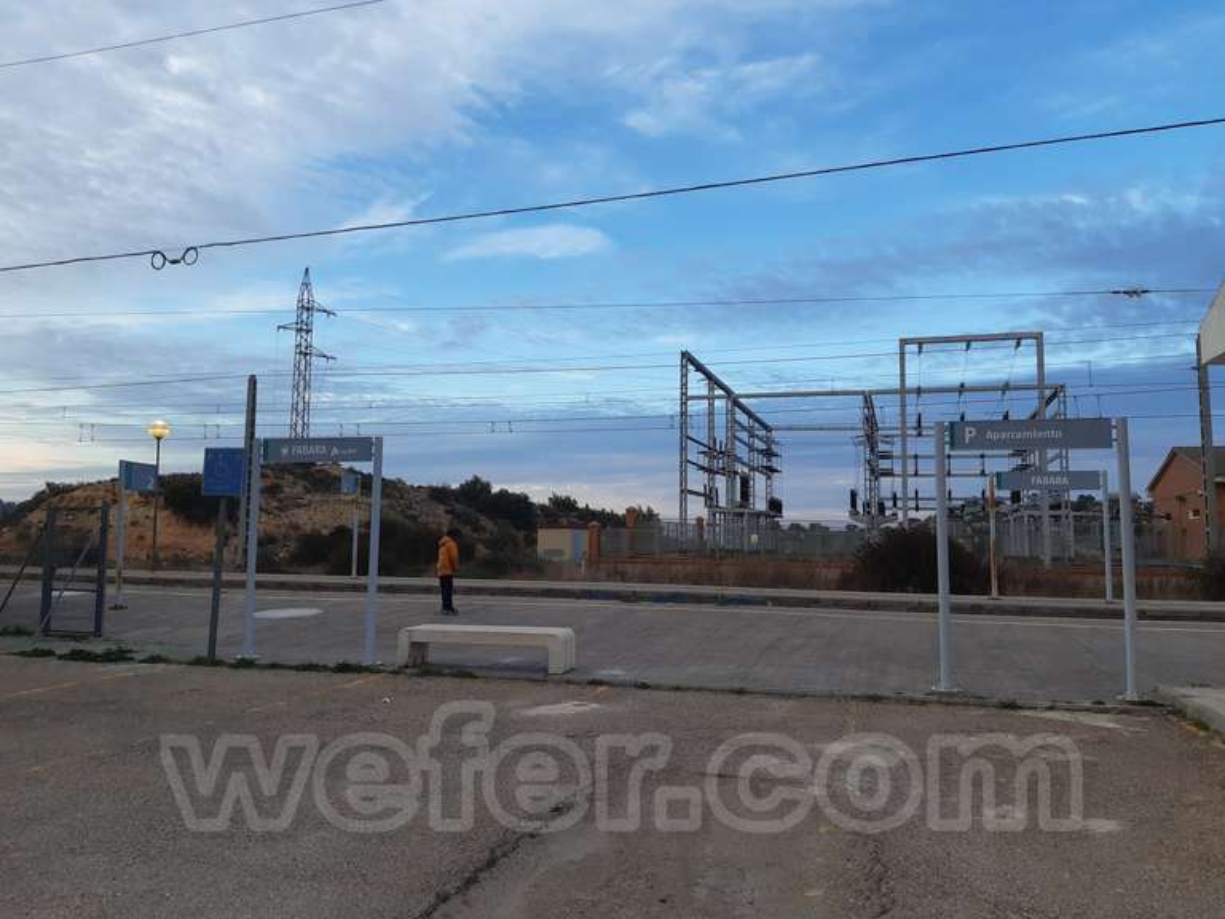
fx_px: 920
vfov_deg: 53.1
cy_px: 460
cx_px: 612
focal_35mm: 26
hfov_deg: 67.3
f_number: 1.7
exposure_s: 1/305
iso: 40
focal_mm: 3.92
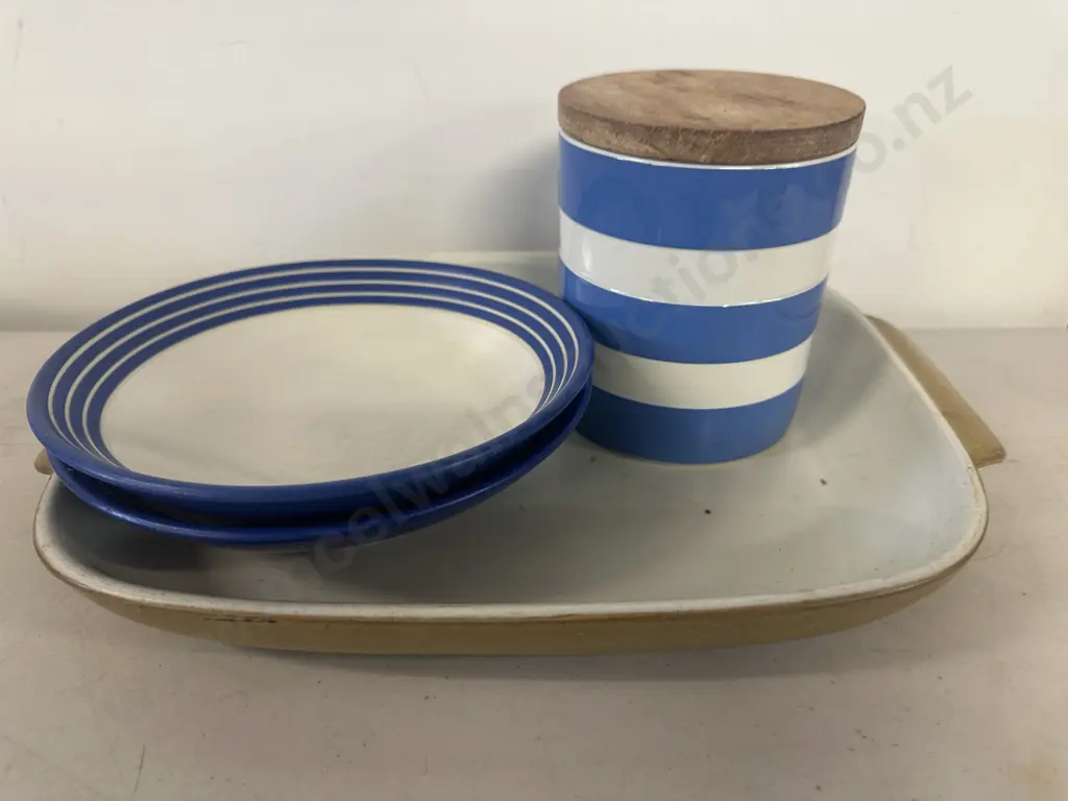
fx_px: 740
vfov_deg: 56.8
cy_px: 400
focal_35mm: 24
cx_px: 534
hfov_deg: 71.6
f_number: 1.78
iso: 160
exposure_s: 1/50
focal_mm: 6.86
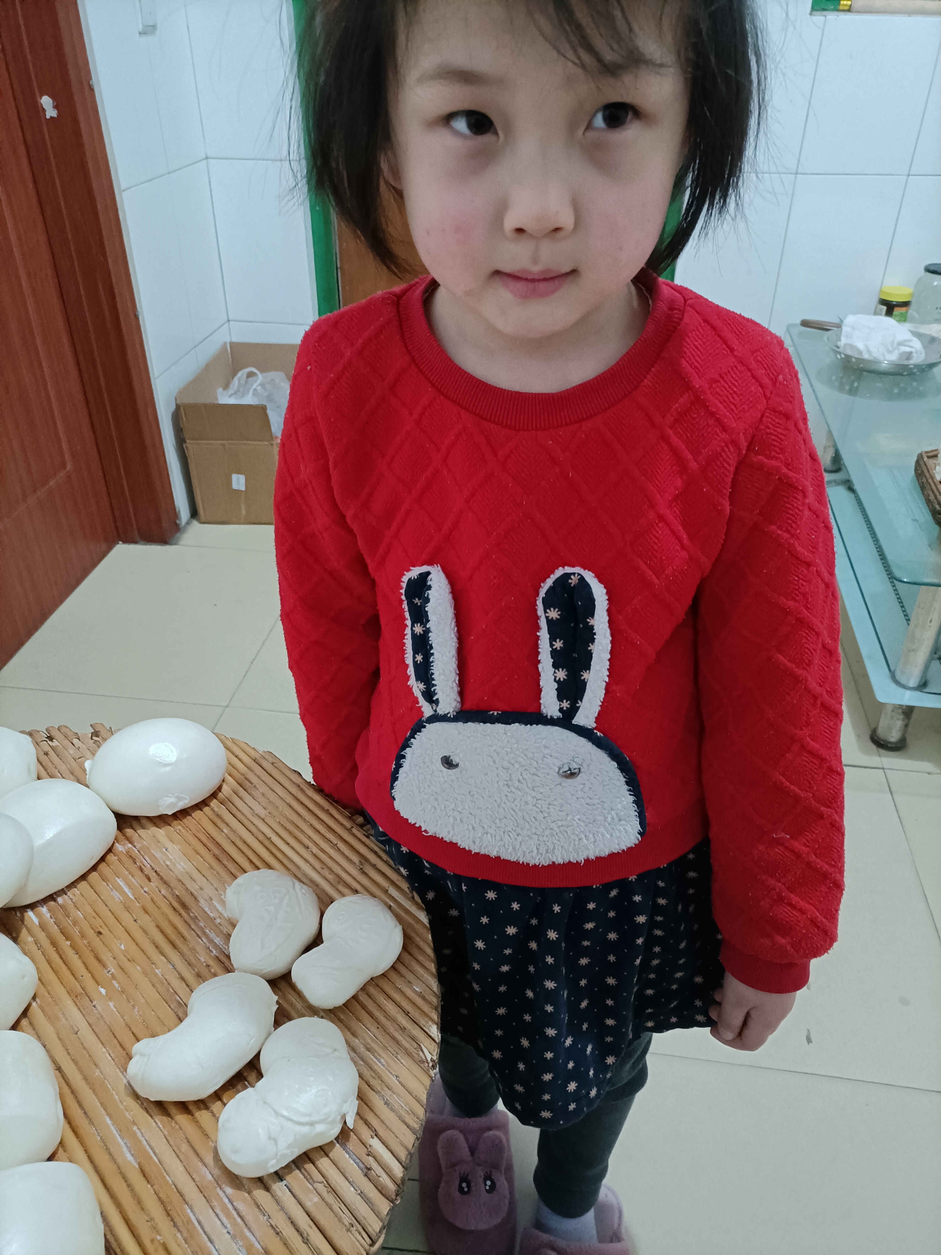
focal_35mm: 26
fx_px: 942
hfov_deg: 53.1
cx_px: 470
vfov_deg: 67.3
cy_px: 628
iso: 2085
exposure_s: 1/30
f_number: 1.8
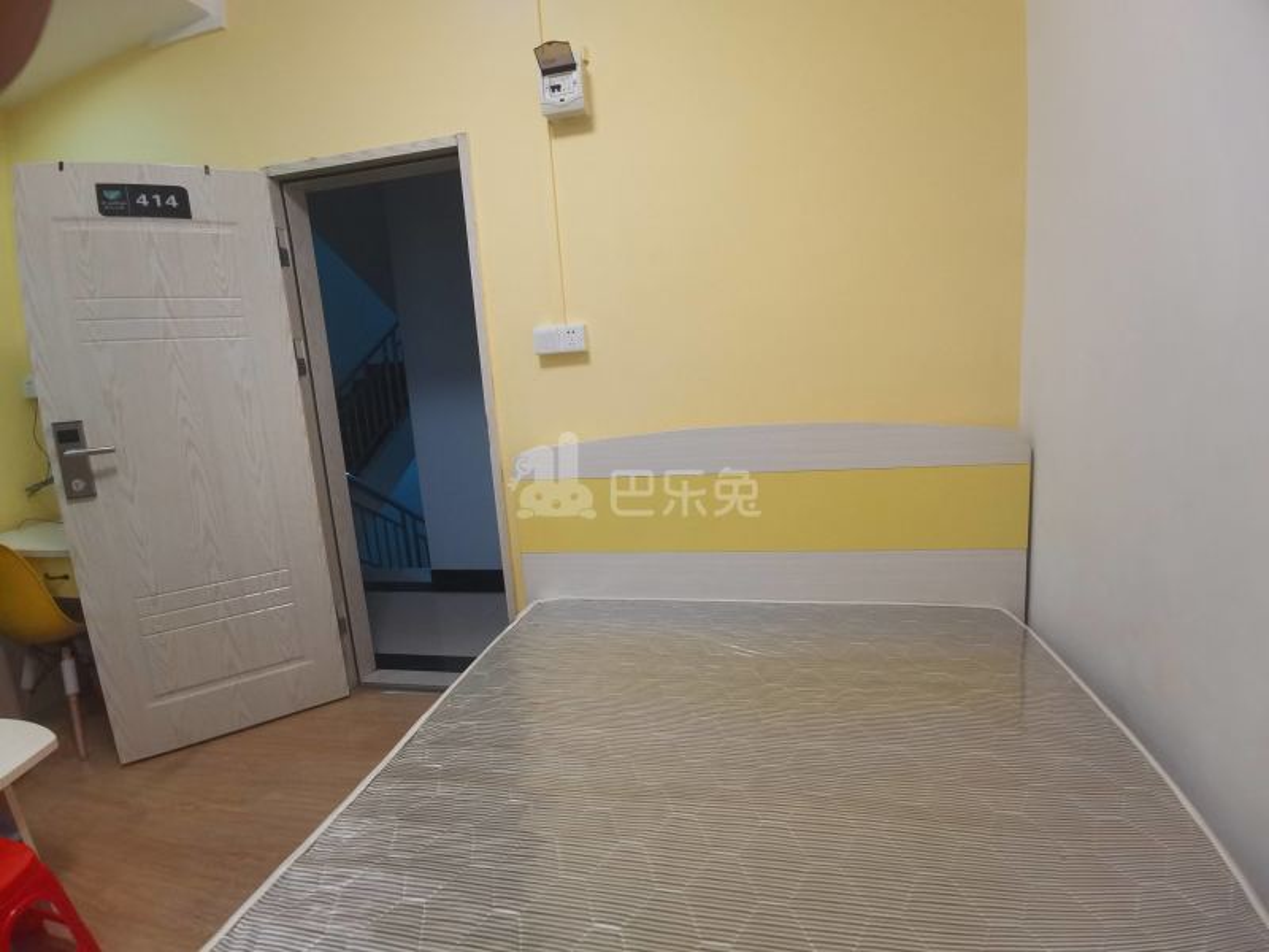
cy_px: 476
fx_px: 623
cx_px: 634
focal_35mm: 17
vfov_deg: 74.7
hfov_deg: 91.0
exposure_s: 1/33.3
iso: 320
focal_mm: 2.26
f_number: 2.2
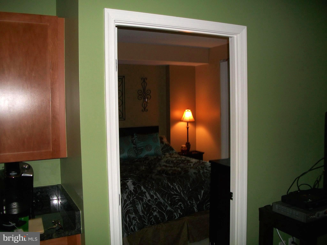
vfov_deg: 44.2
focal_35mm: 32
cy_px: 122
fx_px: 302
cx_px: 164
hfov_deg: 56.8
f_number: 2.9
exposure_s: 1/30
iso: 80
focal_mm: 5.7
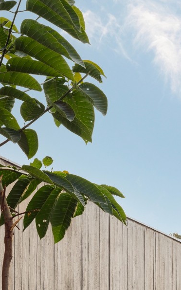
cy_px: 332
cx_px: 86
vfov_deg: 13.1
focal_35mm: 156
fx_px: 1232
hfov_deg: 8.4
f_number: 8
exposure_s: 1/25
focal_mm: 57
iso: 64
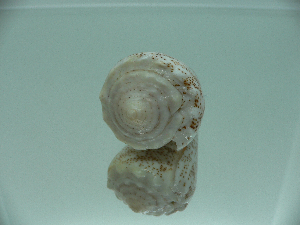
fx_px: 303
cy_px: 112
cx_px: 150
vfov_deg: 40.7
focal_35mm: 35
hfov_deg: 52.6
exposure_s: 1/80
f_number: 2.8
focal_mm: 4.6
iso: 80
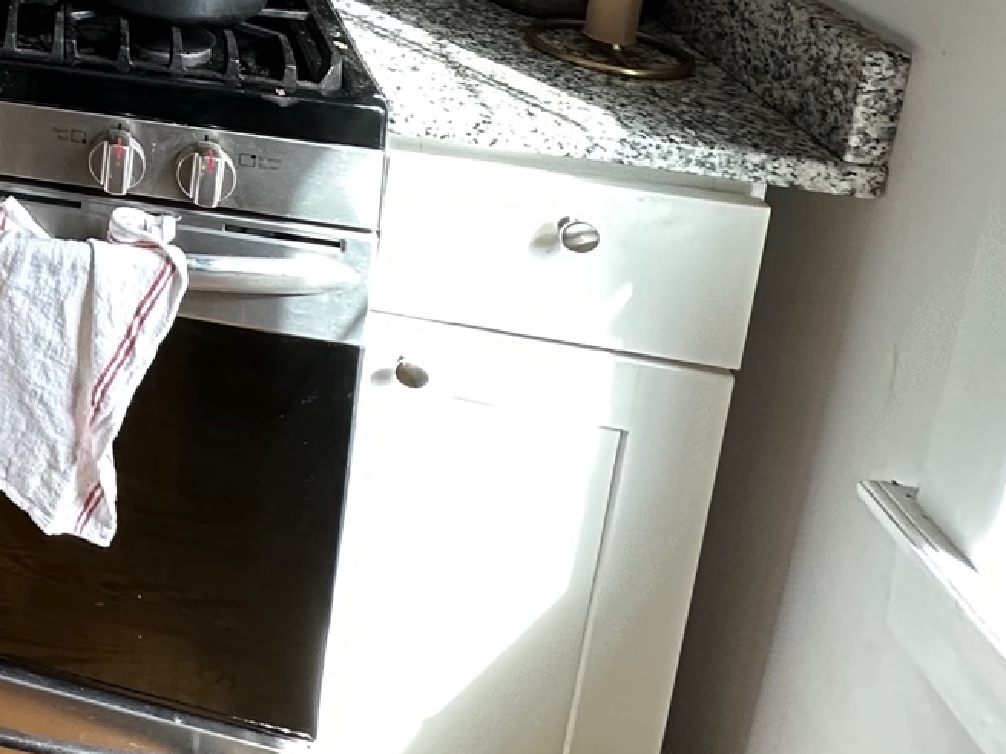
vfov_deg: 28.1
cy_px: -211
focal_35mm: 43
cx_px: -337
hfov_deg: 32.0
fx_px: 1250
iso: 250
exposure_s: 1/120
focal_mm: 2.22
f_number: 2.2
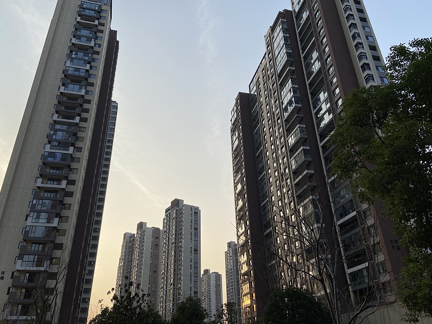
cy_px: 156
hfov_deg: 63.5
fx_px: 349
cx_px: 217
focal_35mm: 28
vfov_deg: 49.7
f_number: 1.8
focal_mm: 4.25
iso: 32
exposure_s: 1/1429
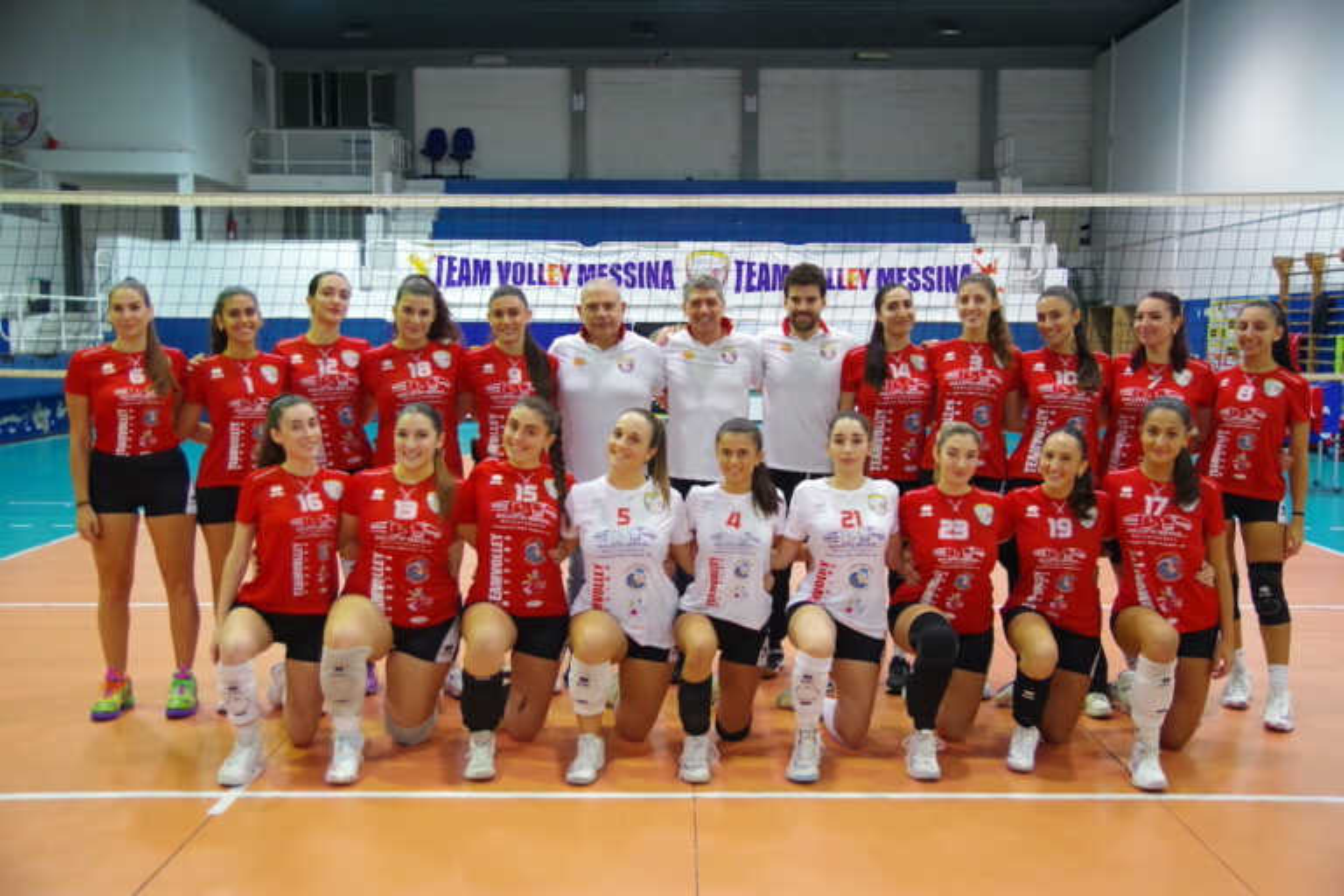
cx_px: 672
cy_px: 448
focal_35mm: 36
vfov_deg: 36.9
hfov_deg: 53.1
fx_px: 1344
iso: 1600
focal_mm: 23.75
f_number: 2.8
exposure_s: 1/50
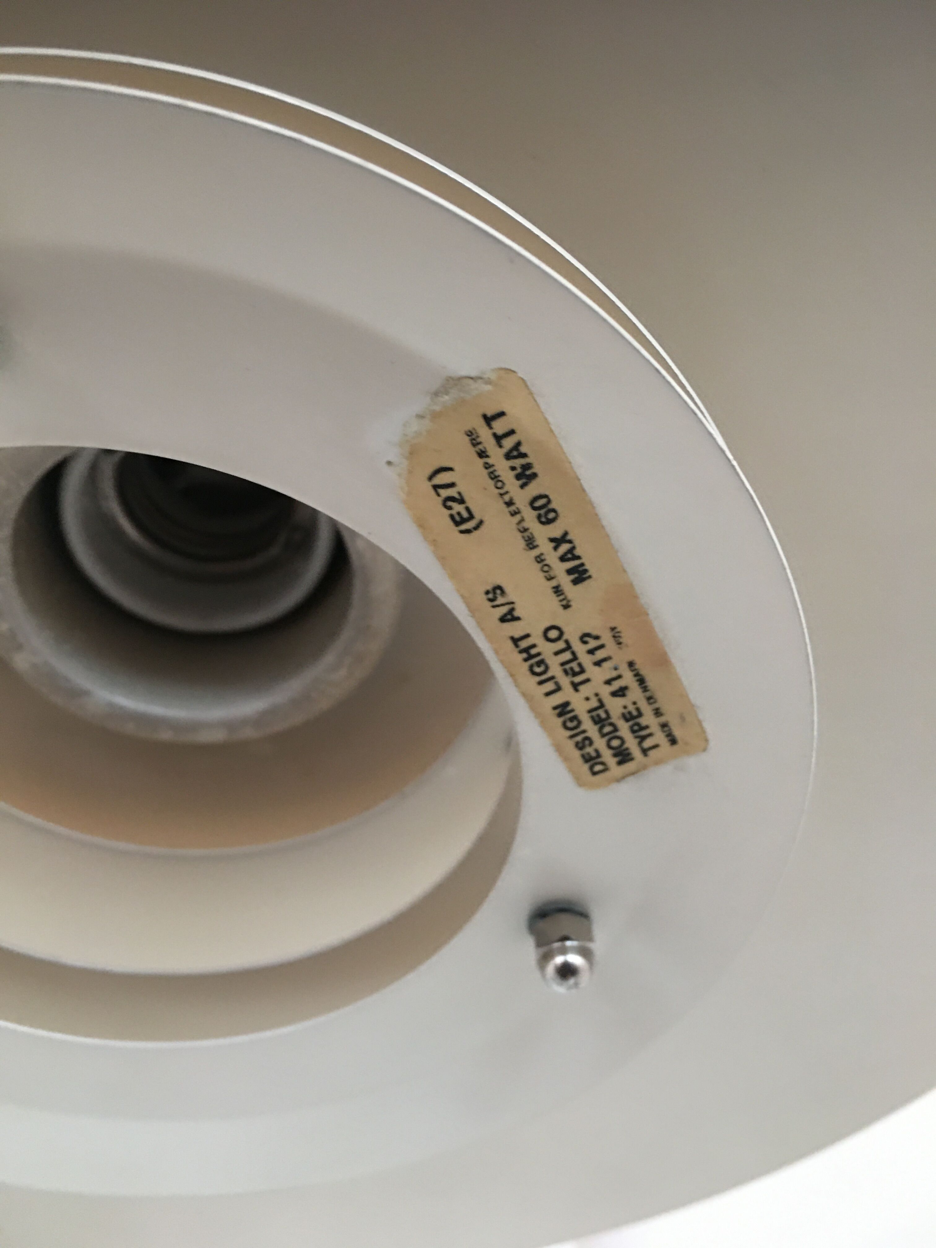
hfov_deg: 48.2
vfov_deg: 61.7
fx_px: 1046
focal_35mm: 29
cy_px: 624
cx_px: 468
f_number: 2.2
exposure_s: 1/10
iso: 80
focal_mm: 4.15
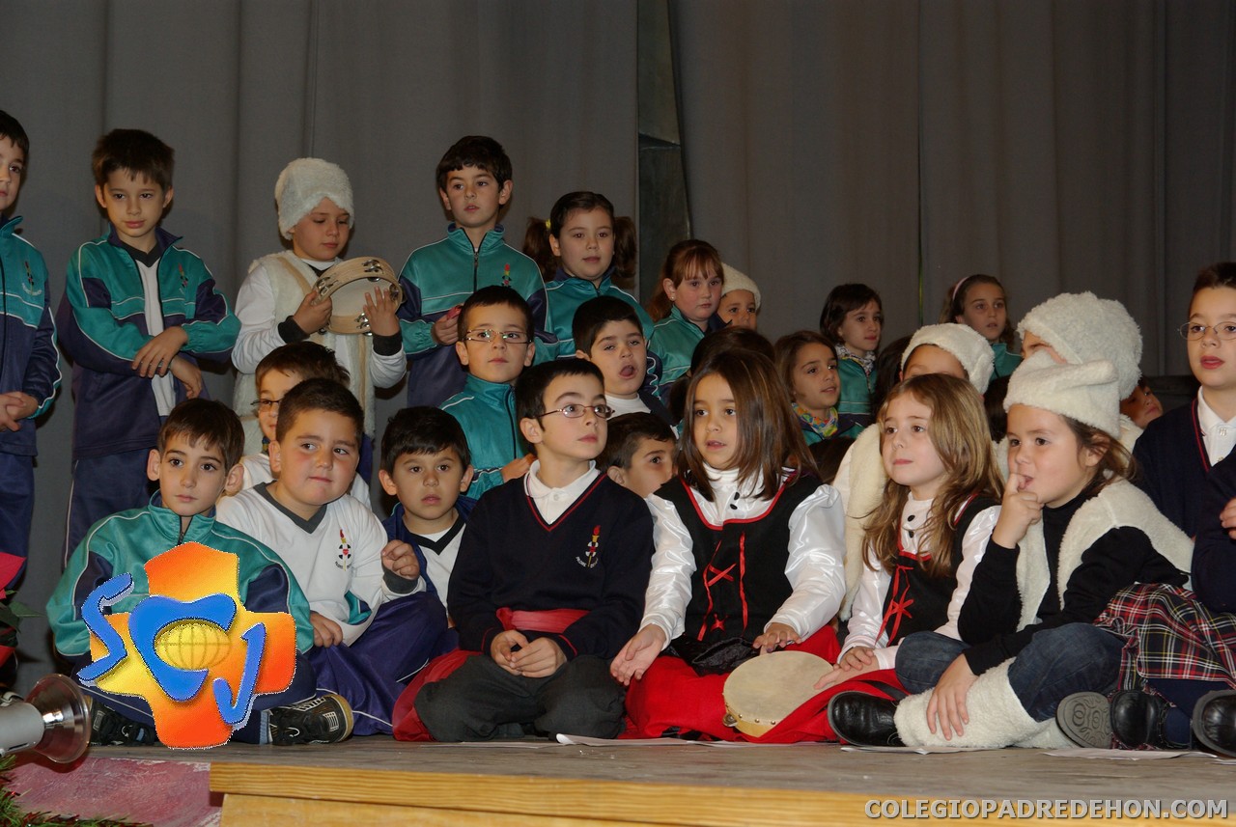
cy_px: 414
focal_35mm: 75
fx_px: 2578
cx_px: 618
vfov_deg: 18.2
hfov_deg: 27.0
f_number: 5.6
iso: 400
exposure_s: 1/60
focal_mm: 50
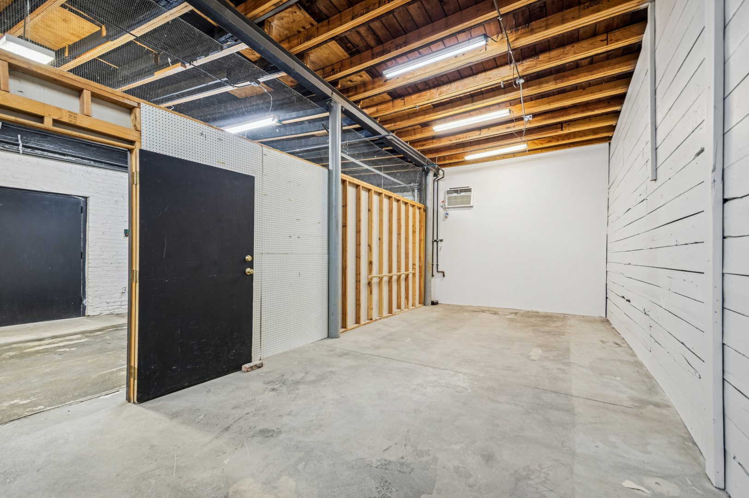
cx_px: 374
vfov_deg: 77.2
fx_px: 312
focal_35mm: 15
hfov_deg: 100.4
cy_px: 249
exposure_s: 1/4
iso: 400
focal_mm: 10
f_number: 8
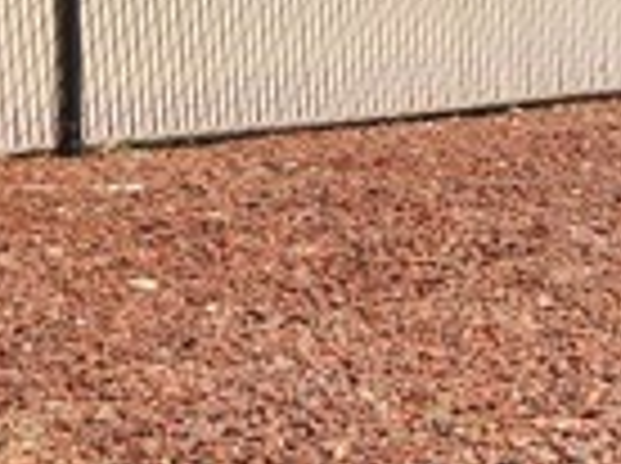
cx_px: 1161
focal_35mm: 107
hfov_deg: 15.5
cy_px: 41
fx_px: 1916
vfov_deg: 13.7
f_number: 1.8
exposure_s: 1/1255
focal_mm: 5.4
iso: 20
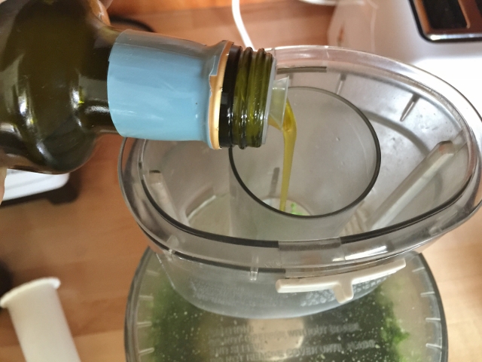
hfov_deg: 61.7
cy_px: 181
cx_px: 241
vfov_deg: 48.2
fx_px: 404
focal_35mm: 29
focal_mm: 4.15
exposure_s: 1/10
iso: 125
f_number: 2.2
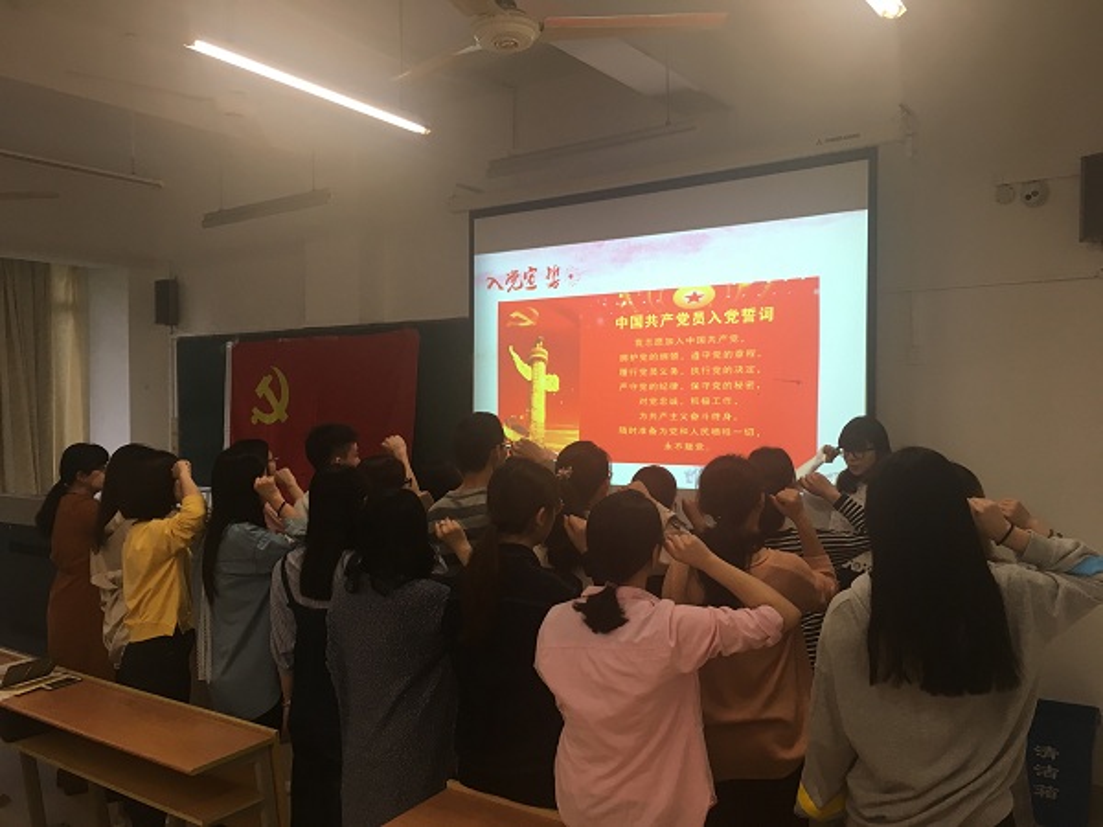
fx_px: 924
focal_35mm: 29
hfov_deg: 61.7
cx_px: 552
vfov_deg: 48.2
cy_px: 414
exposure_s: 1/33
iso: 64
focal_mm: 4.15
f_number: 2.2
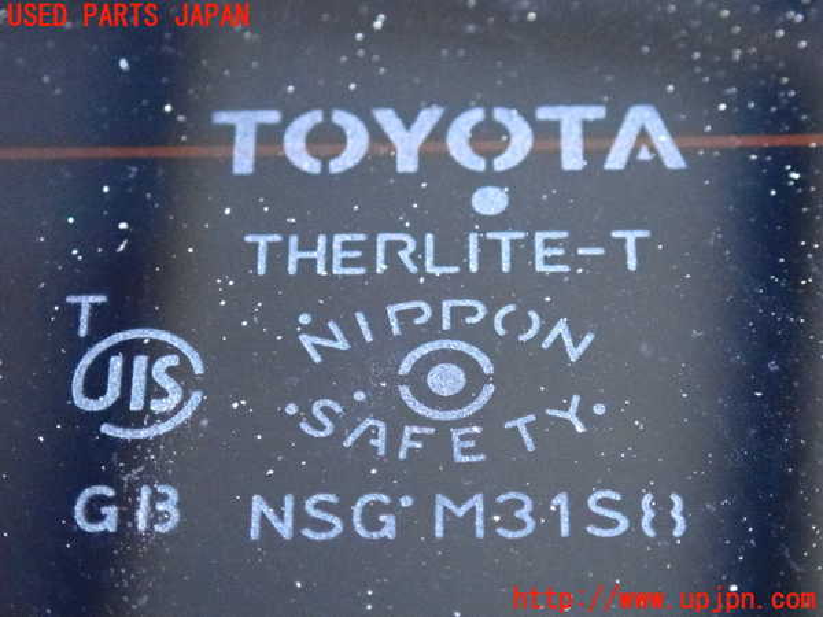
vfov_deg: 14.8
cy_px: 308
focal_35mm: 100
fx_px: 2378
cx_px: 412
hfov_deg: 19.6
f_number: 4.9
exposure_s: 1/125
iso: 4000
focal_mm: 18
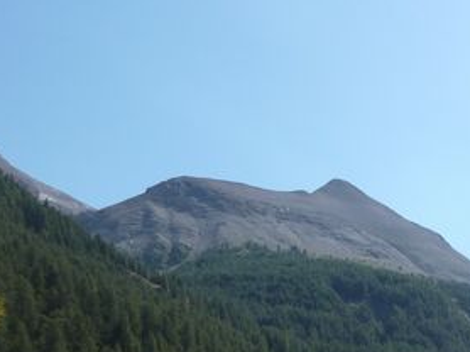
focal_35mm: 72
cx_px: 560
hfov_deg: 24.6
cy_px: 445
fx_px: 977
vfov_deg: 19.0
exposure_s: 1/800
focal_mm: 4.1
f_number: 3.3
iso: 80
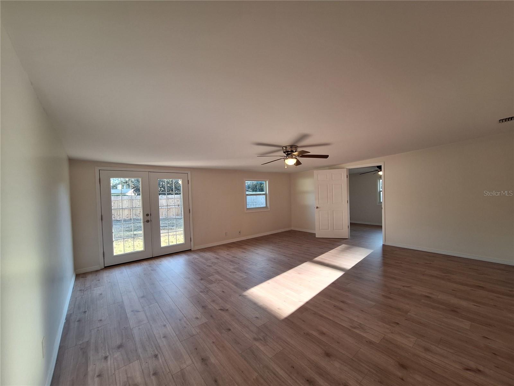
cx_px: 257
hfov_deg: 106.2
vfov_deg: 89.9
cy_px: 193
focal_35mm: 13
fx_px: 193
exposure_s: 1/40
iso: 50
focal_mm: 1.74
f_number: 2.2
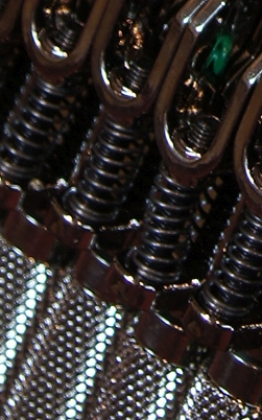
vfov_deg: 4.0
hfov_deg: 2.5
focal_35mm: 521
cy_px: -622
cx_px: 581
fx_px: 5956
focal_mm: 60
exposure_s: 1/5
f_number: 6.3
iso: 100
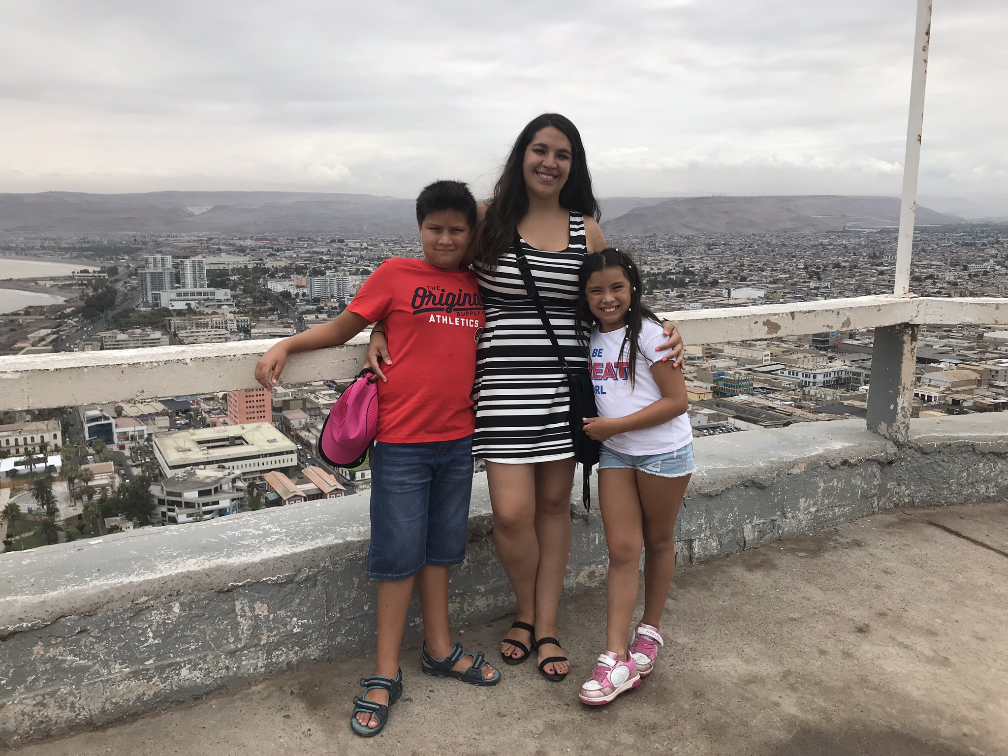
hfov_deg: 63.4
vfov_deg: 49.7
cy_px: 378
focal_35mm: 28
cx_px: 504
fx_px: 815
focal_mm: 3.99
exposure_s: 1/3690
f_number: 1.8
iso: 20
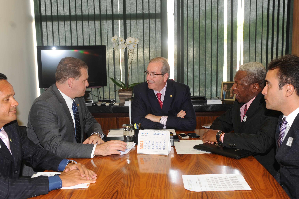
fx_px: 374
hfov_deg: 43.6
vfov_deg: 29.8
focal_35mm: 45
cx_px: 151
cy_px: 107
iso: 500
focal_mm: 32
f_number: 4.5
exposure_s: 1/60
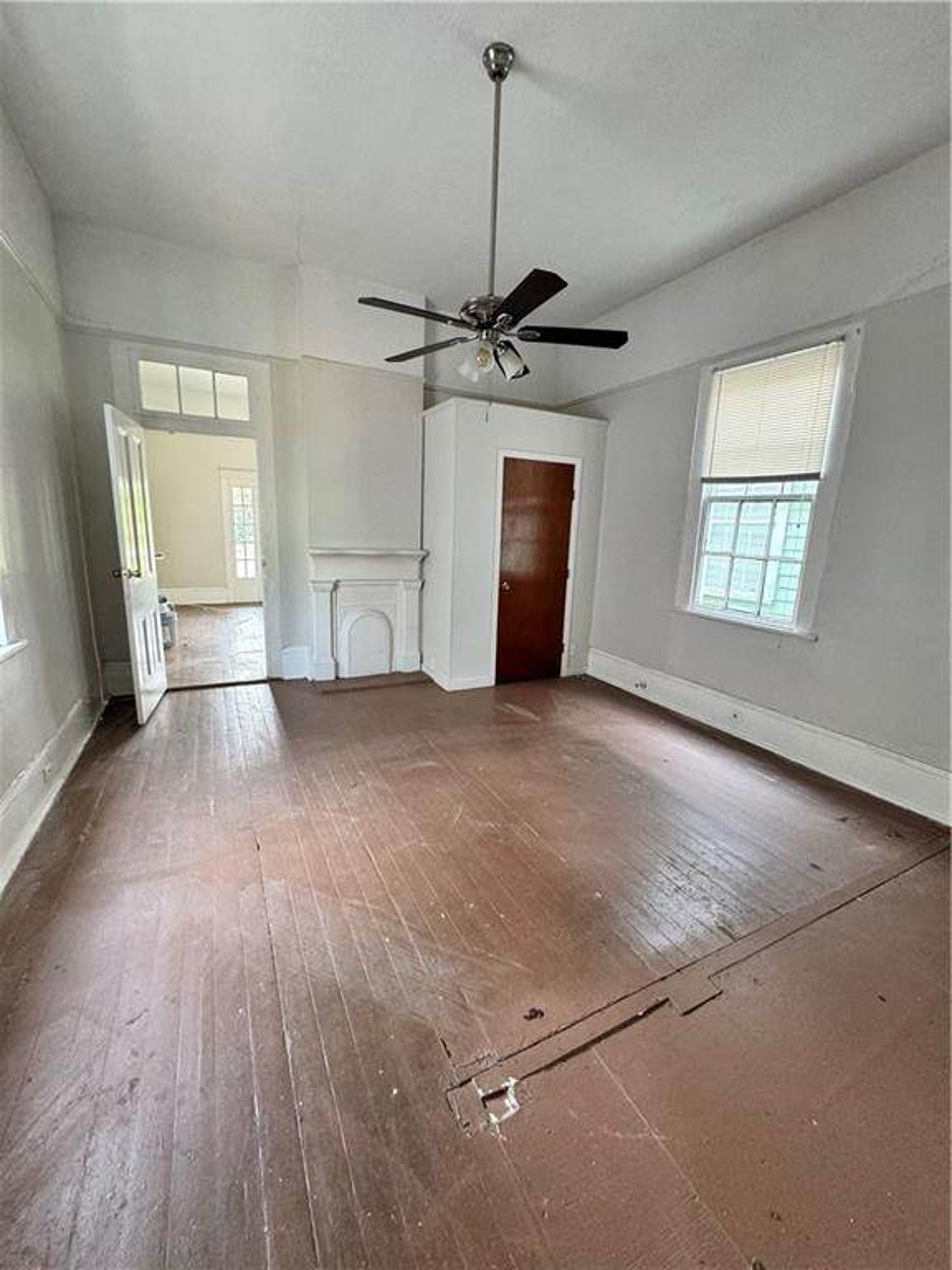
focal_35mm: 14
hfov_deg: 85.7
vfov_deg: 102.1
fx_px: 513
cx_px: 476
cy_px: 635
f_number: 2.2
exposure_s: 1/60
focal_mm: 2.22
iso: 160
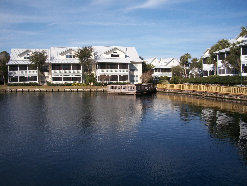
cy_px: 93
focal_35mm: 35
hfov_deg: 52.6
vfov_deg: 40.7
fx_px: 250
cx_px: 124
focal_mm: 6.3
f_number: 5.6
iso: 80
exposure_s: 1/500
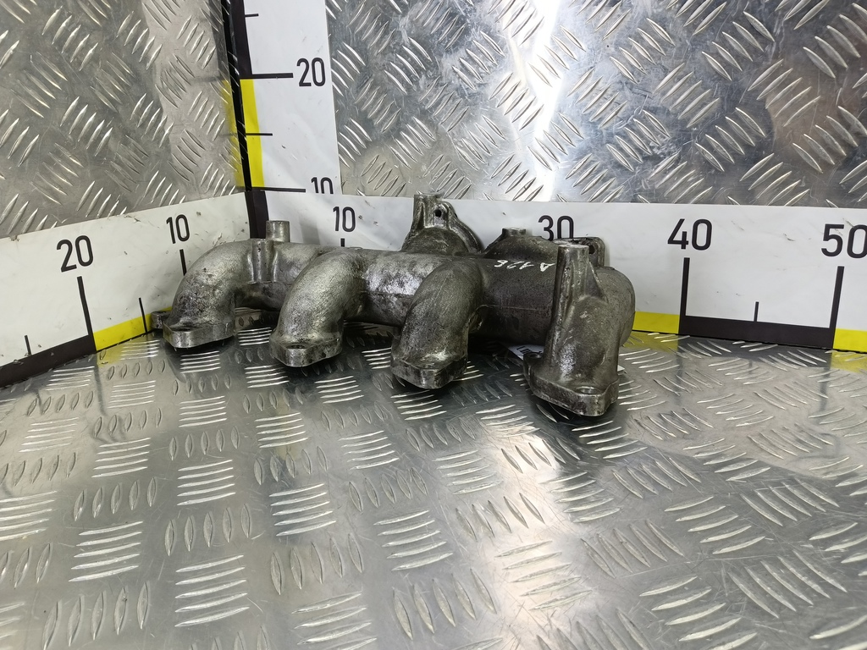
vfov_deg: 58.9
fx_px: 576
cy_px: 325
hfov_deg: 73.9
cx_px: 434
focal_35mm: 23
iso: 135
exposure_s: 1/50
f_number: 1.6
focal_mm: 4.11
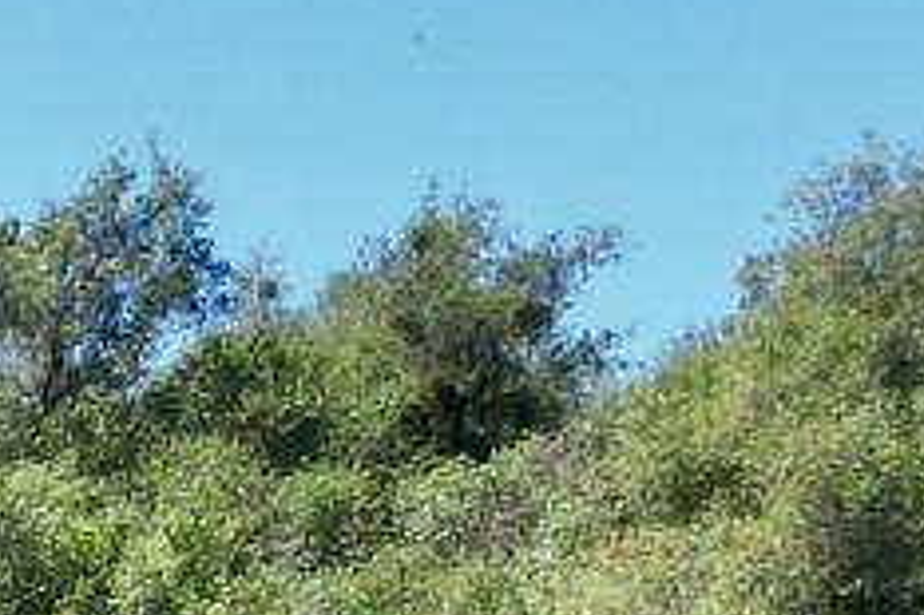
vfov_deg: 7.8
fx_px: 4129
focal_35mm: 161
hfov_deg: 9.9
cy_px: 1541
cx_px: -1789
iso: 150
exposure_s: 1/1250
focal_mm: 6.72
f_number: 1.7
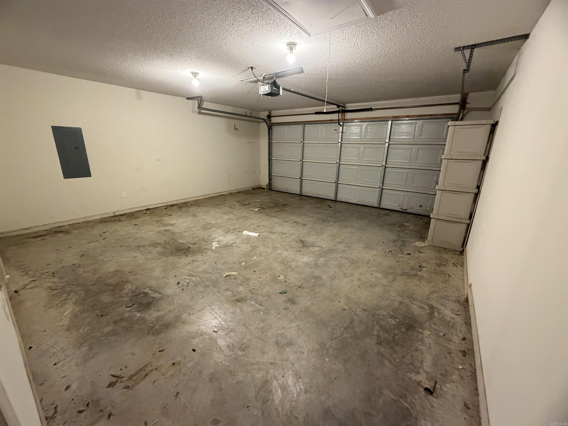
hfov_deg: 102.1
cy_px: 213
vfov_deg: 85.7
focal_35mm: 14
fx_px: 230
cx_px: 284
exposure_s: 1/60
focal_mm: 2.22
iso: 640
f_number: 2.2
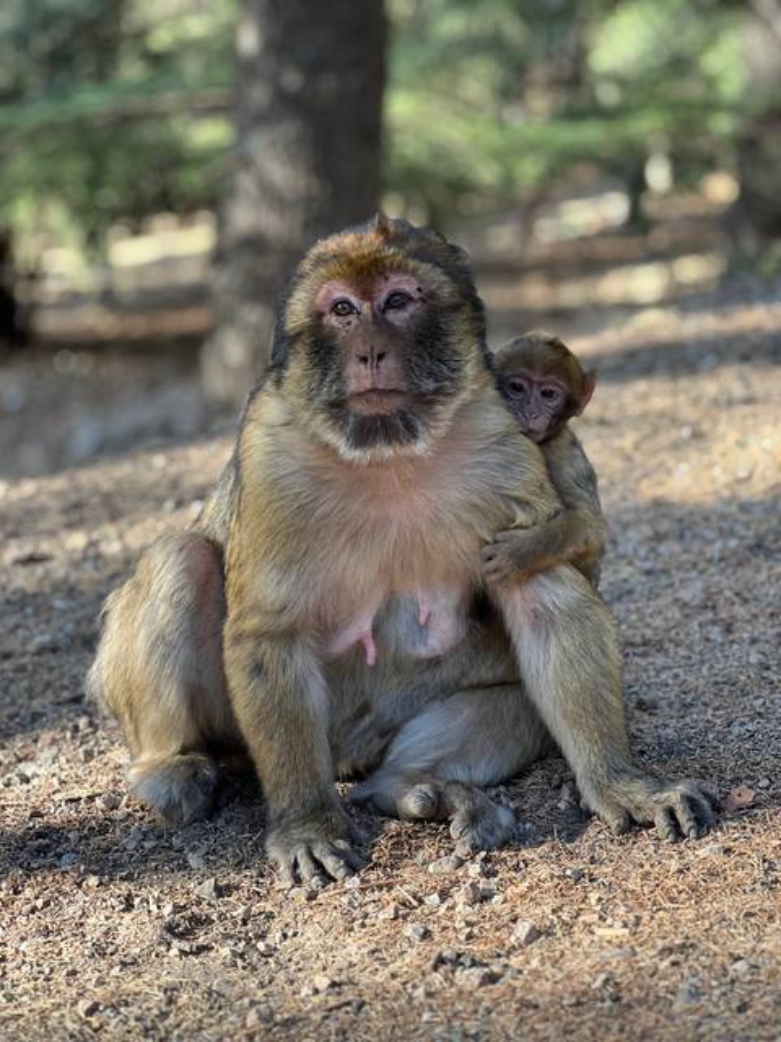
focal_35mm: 77
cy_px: 521
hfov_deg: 19.1
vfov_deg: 25.3
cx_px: 390
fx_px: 2316
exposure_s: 1/121
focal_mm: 9
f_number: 2.8
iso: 125
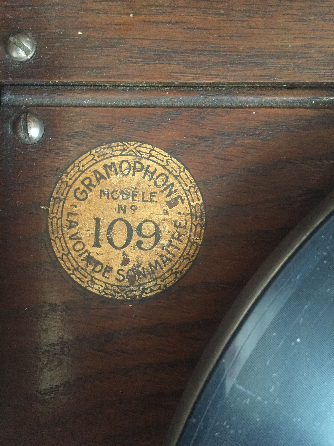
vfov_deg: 61.7
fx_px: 373
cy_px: 223
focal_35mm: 29
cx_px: 167
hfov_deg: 48.2
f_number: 2.2
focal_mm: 4.15
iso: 200
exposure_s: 1/30
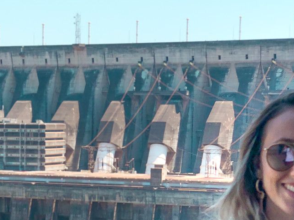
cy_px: 242
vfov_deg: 11.3
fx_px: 1096
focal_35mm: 129
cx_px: 77
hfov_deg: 15.2
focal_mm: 6
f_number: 2.4
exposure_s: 1/950
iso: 16
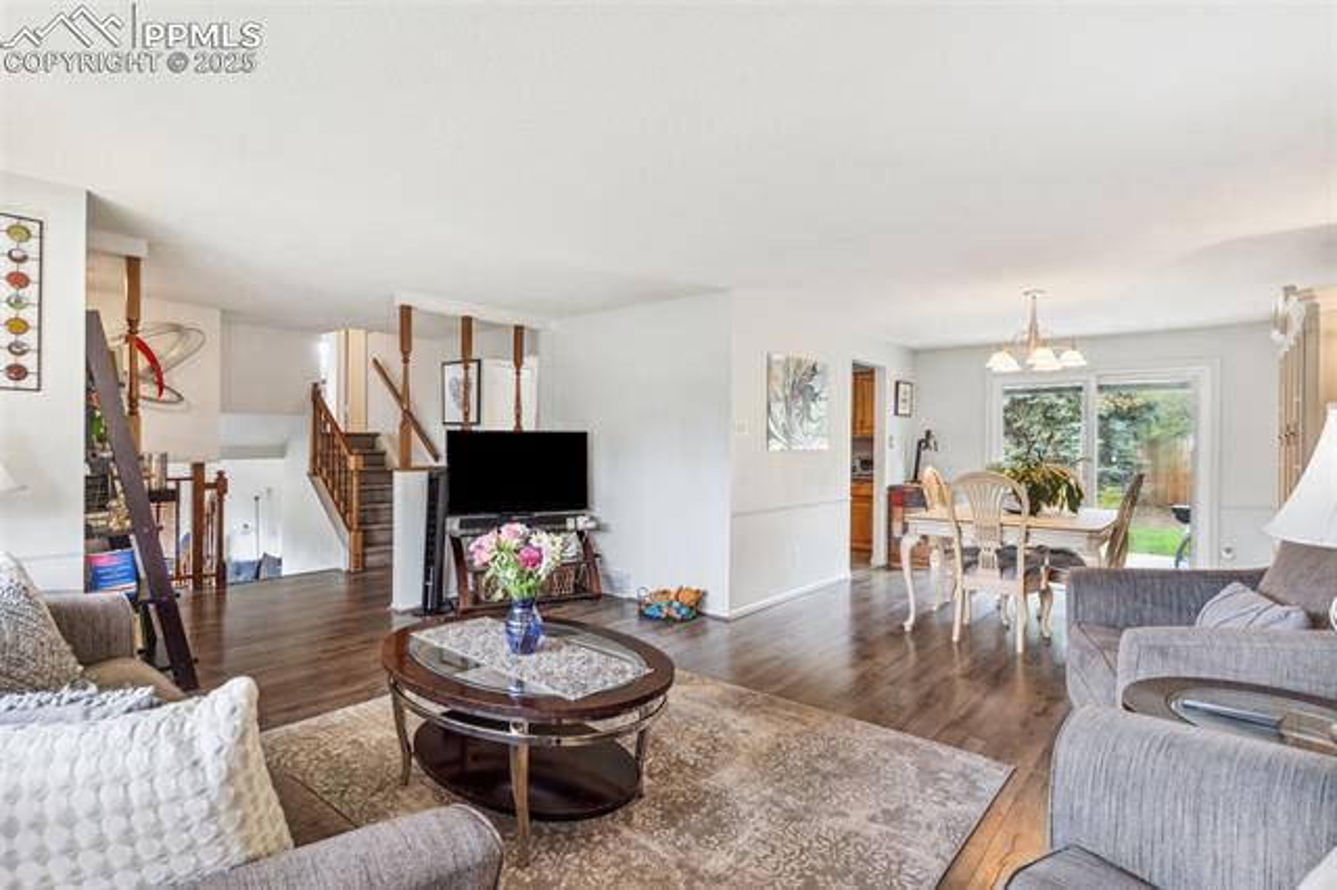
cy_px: 445
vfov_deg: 70.4
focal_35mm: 17
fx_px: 631
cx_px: 668
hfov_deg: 93.3
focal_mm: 17
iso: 400
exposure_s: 1/8
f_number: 8
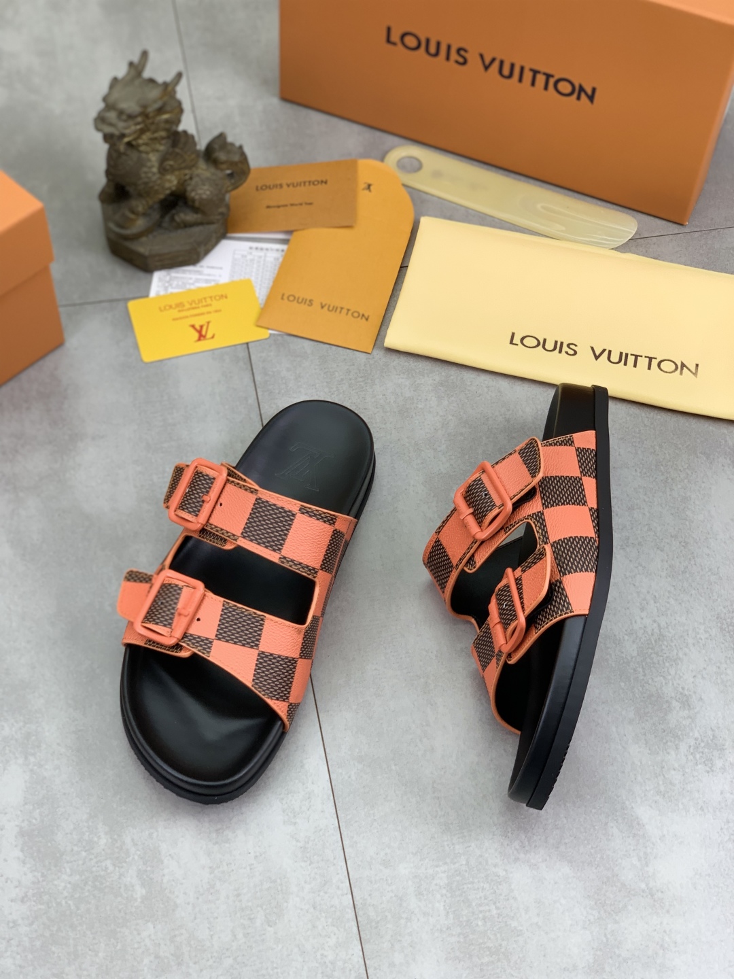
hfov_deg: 28.0
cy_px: 490
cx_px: 367
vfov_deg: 36.8
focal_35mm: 52
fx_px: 1470
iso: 25
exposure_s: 1/100
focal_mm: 6
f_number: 2.4
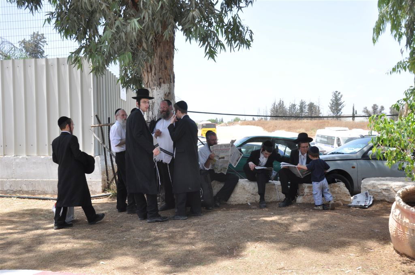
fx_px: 414
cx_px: 208
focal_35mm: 36
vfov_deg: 36.8
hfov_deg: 53.2
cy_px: 138
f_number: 11
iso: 200
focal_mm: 24
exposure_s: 1/125
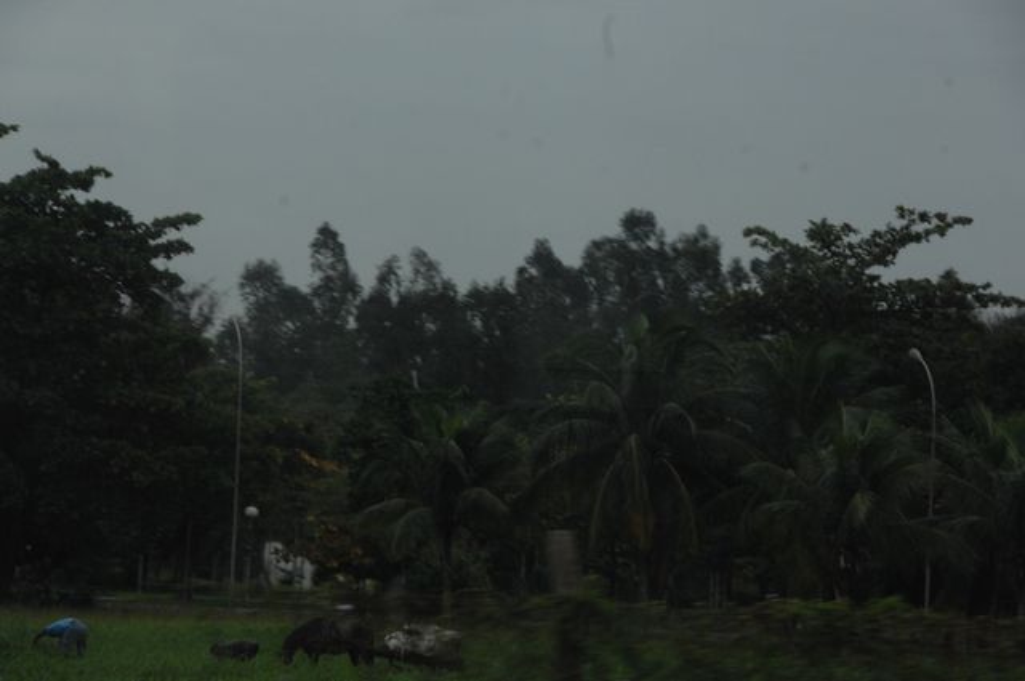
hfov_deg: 12.2
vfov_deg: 8.1
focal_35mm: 168
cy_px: 340
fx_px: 4777
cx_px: 512
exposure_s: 1/320
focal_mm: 112
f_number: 10
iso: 640
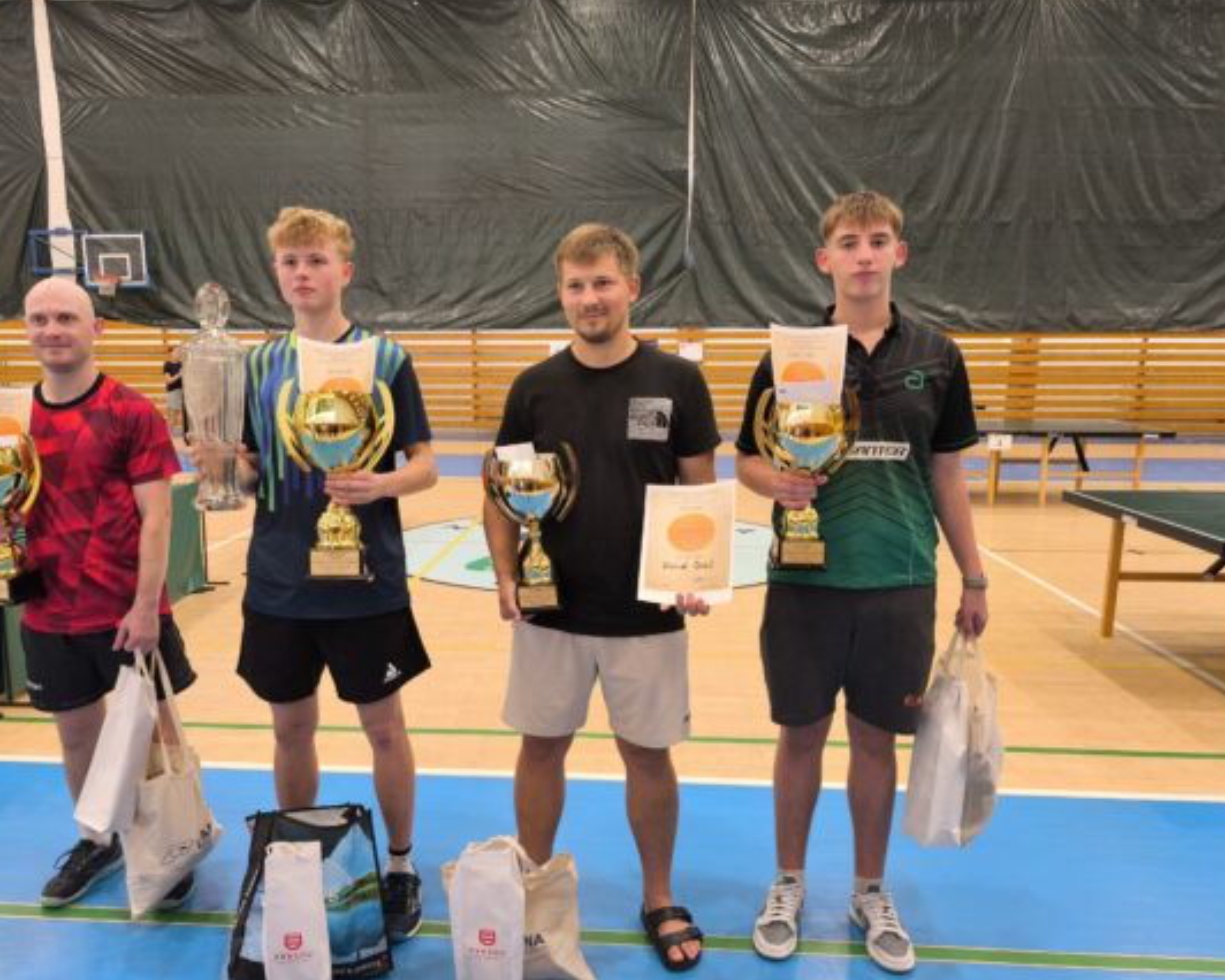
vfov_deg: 53.1
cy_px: 541
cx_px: 550
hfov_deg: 63.9
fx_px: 979
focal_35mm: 27
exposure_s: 1/50
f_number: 1.6
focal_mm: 6.57
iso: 320
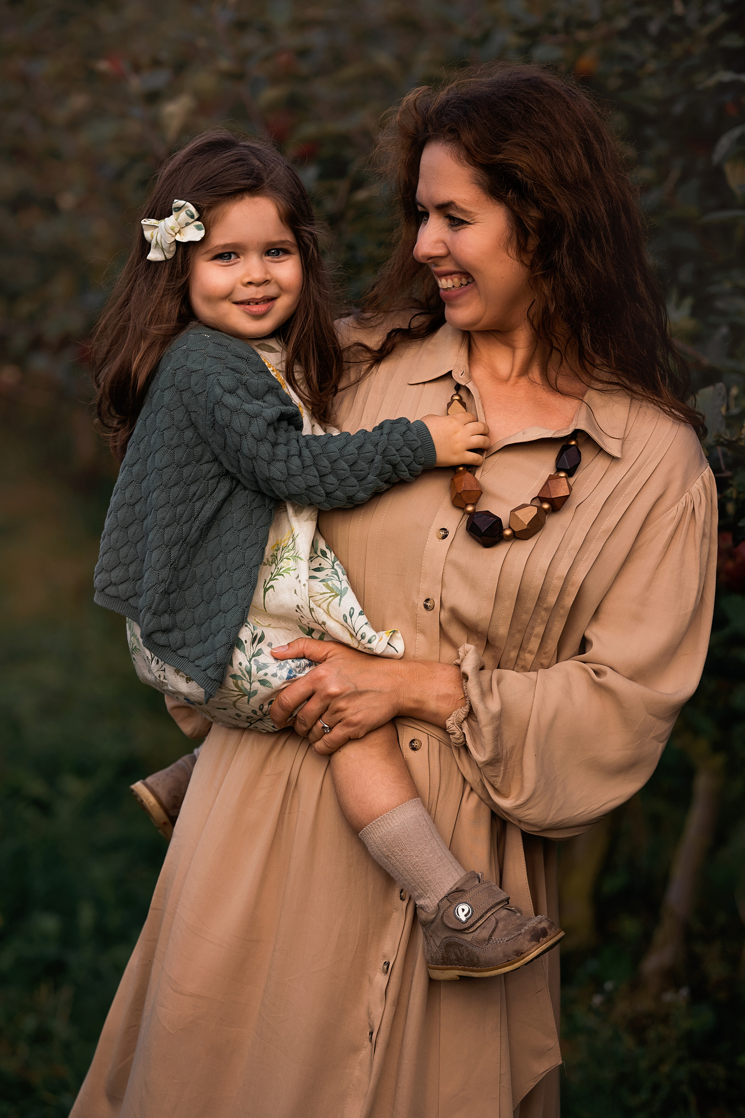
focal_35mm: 135
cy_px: 559
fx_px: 4190
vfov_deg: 15.2
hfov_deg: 10.2
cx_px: 372
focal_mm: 135
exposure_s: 1/640
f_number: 4
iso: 100
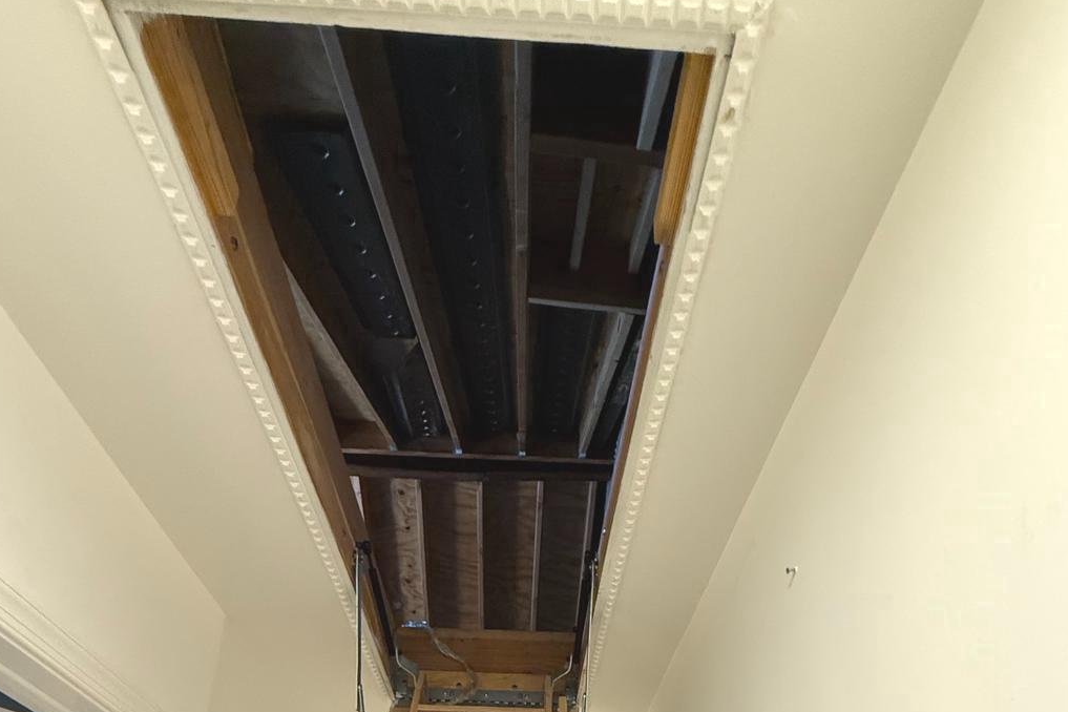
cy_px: 795
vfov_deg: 43.4
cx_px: 541
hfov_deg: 78.6
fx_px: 653
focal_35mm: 22
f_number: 2.2
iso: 400
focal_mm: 2.22
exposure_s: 1/60
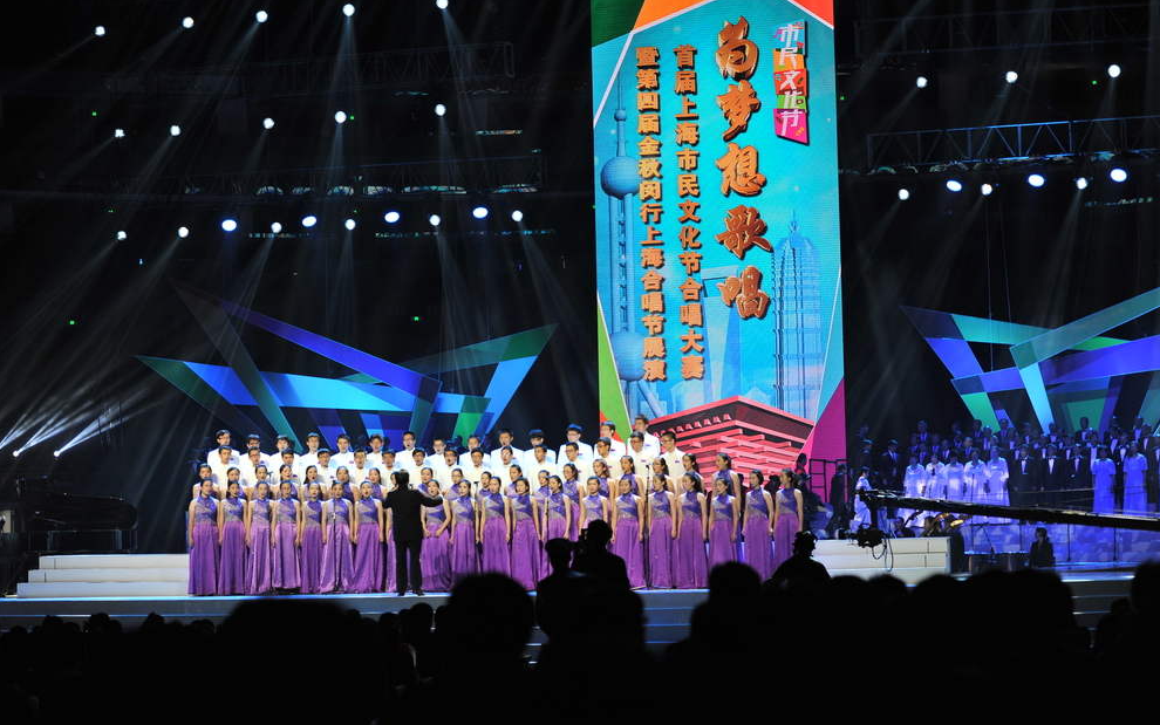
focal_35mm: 72
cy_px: 377
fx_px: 2276
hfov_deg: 28.6
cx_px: 584
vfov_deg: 18.1
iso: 800
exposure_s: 1/400
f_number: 3.2
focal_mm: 70
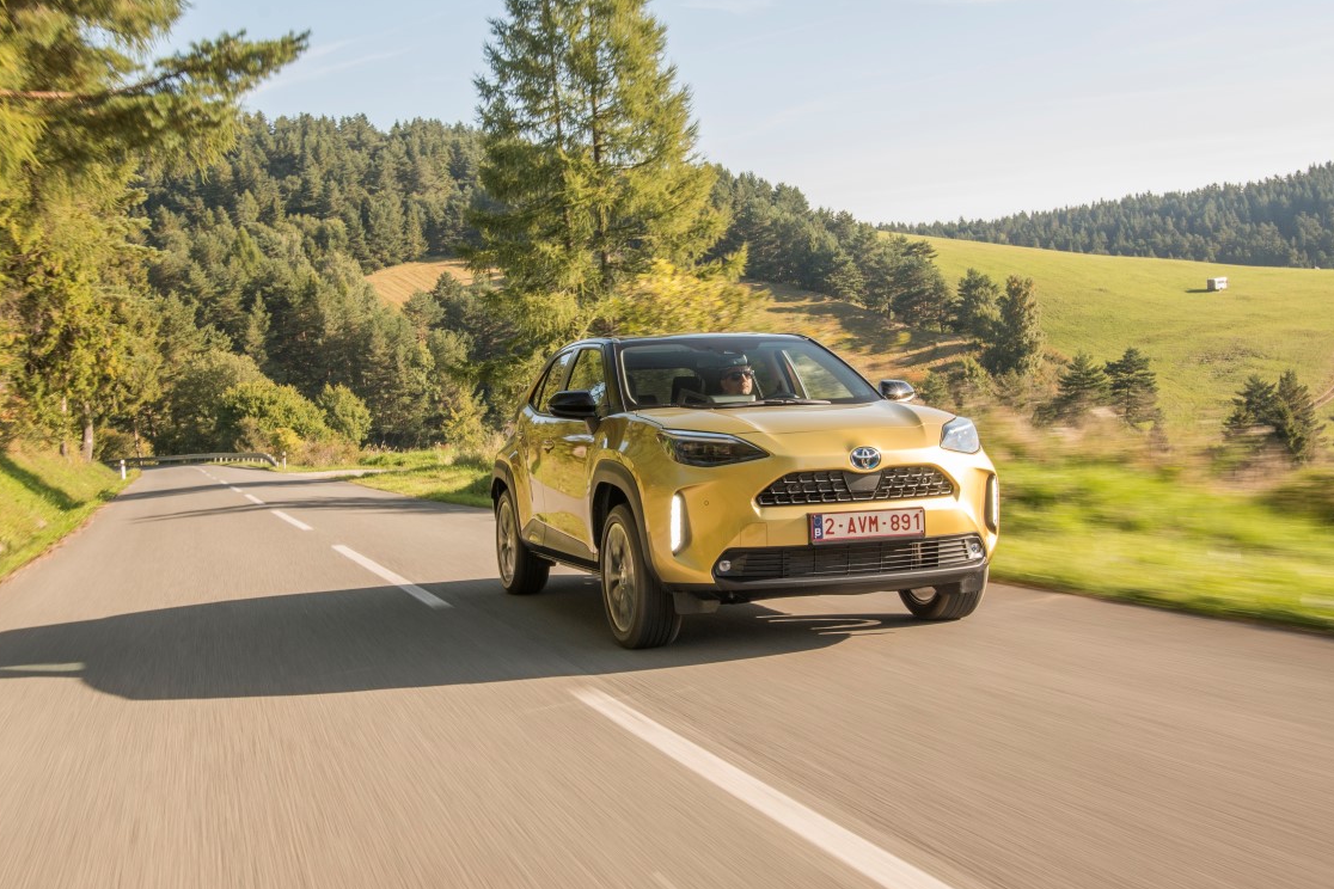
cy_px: 391
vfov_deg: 33.7
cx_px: 613
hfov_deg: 48.9
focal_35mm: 40
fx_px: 1466
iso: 320
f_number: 11
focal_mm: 23
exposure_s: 1/30
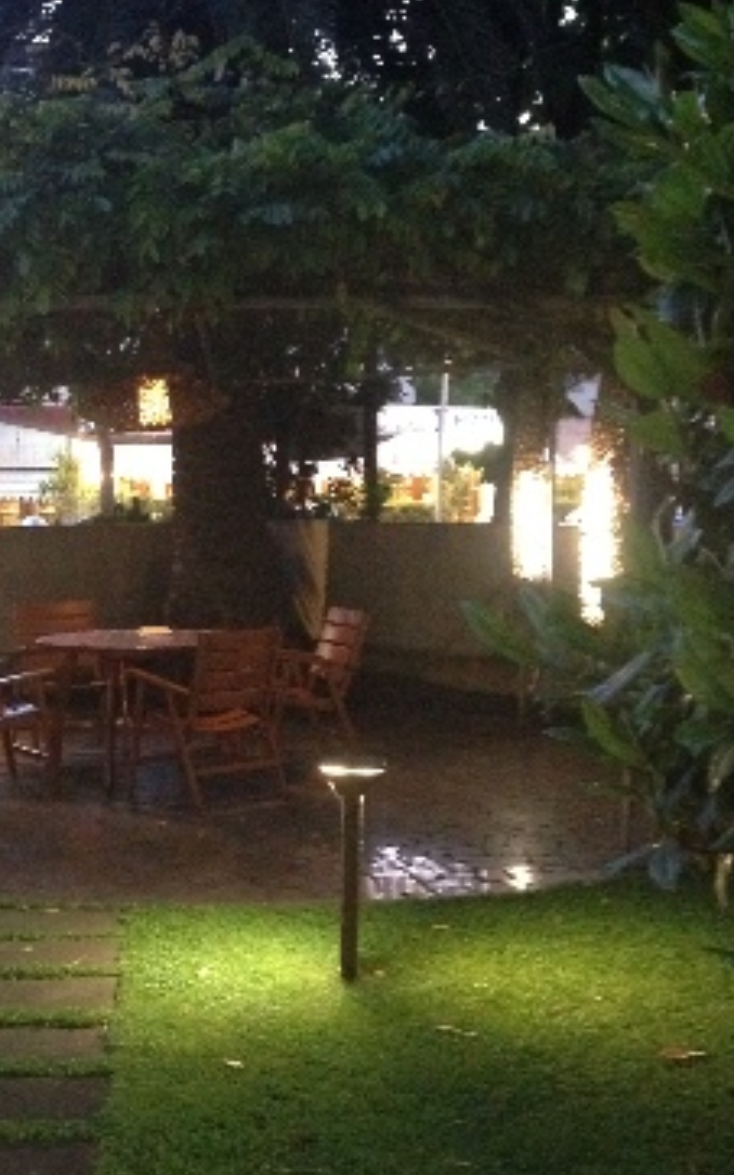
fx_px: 1858
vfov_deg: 34.9
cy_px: 743
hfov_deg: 22.0
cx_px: 117
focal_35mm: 58
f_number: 2.4
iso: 800
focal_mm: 4.12
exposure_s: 1/15
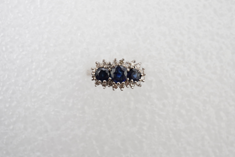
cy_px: 74
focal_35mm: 51
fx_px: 333
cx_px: 117
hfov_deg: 38.9
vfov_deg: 26.5
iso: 640
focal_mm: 30
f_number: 16
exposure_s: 1/125
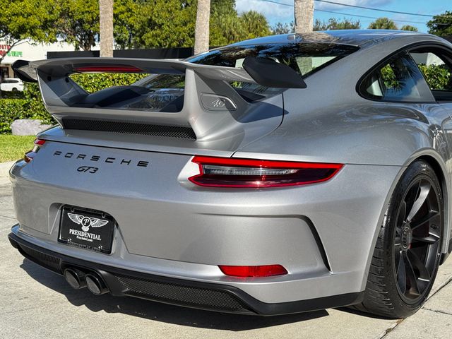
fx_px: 627
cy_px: 170
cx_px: 226
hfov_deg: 39.7
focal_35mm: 48
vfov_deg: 30.3
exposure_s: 1/2513
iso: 64
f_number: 1.78
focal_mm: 6.76
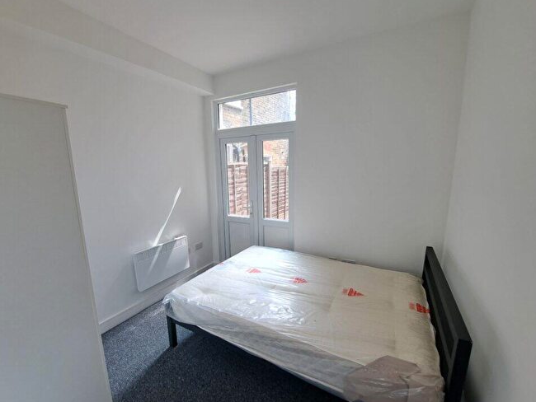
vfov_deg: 85.6
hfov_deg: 102.0
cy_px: 212
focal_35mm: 14
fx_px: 217
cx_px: 261
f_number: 2.2
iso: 50
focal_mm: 1.74
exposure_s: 1/50
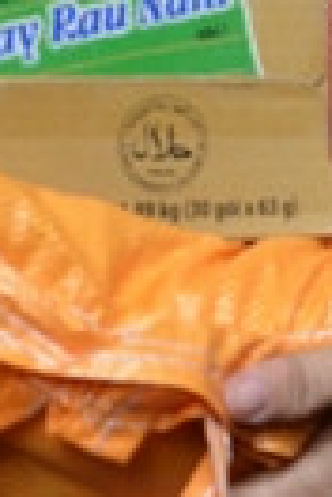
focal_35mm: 206
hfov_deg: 6.7
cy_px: -303
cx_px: 162
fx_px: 2849
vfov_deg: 9.6
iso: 640
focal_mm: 28
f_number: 6.3
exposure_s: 1/160
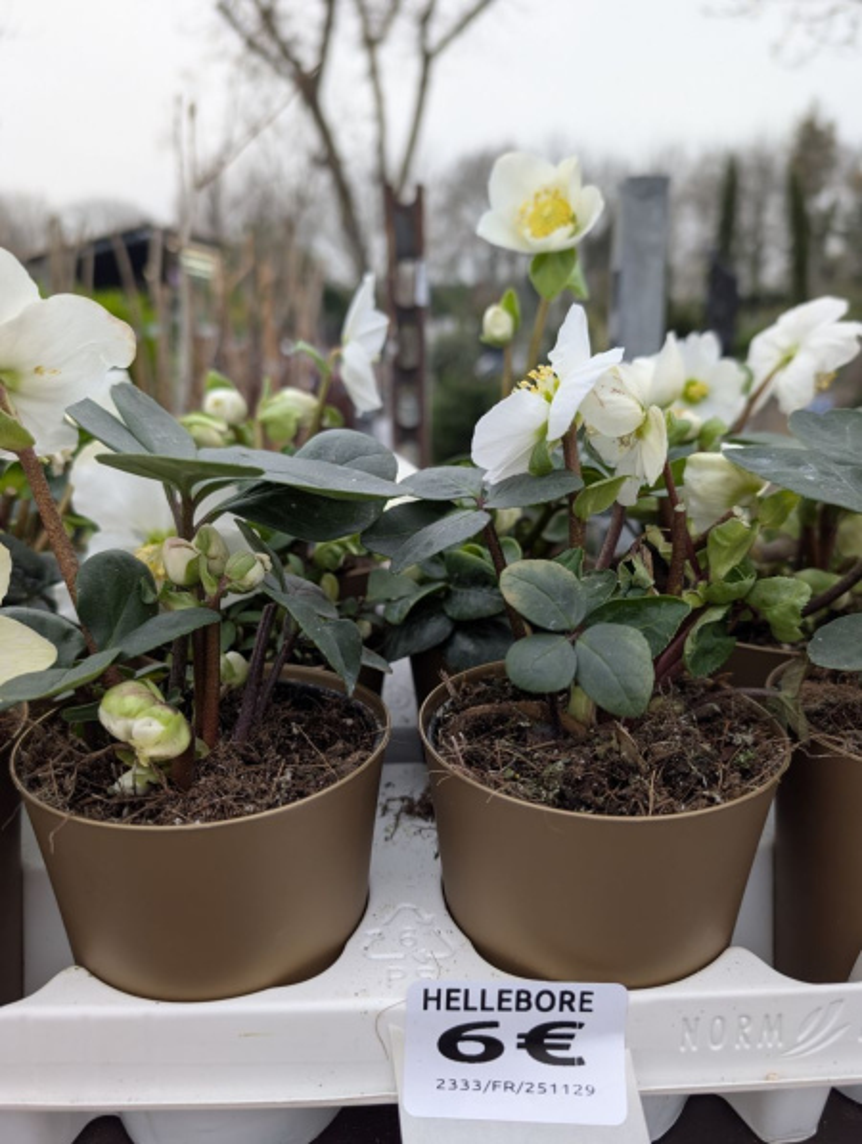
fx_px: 794
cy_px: 572
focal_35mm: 24
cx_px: 431
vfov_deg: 71.5
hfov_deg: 57.0
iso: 21
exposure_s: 1/223
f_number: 1.68
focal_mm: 6.9
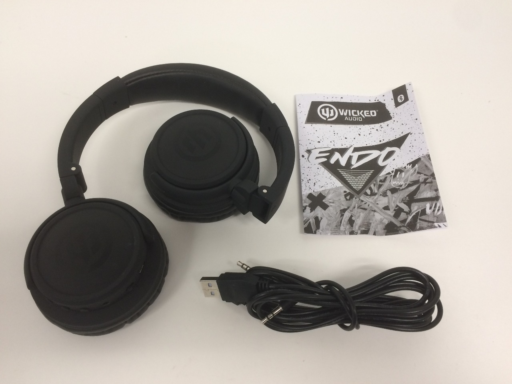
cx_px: 256
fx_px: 429
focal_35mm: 29
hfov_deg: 61.7
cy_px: 192
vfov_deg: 48.2
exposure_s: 1/30
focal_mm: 4.15
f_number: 2.2
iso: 80
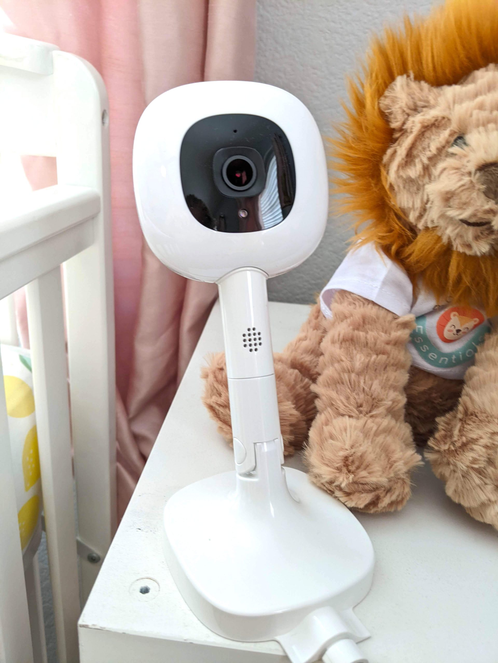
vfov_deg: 65.3
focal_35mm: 27
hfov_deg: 51.4
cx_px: 249
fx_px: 518
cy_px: 332
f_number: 1.8
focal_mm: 4.44
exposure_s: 1/40
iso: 95
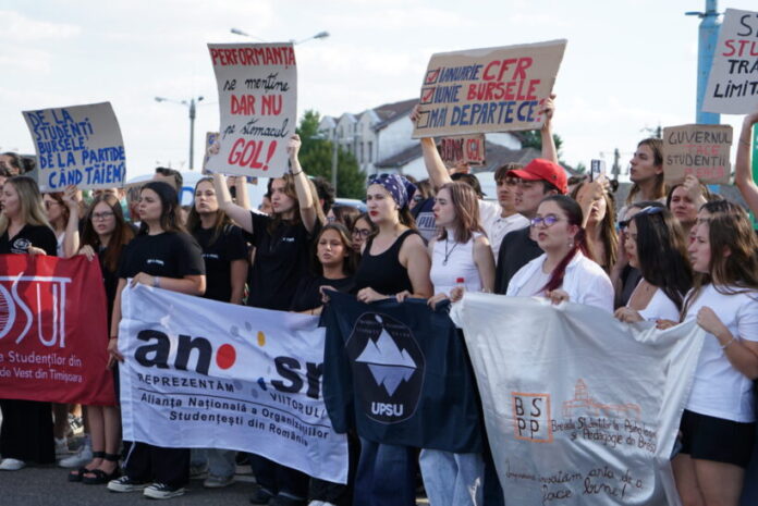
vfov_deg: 18.0
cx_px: 379
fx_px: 1601
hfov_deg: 26.6
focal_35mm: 76
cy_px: 253
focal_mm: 51
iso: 100
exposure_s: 1/400
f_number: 4
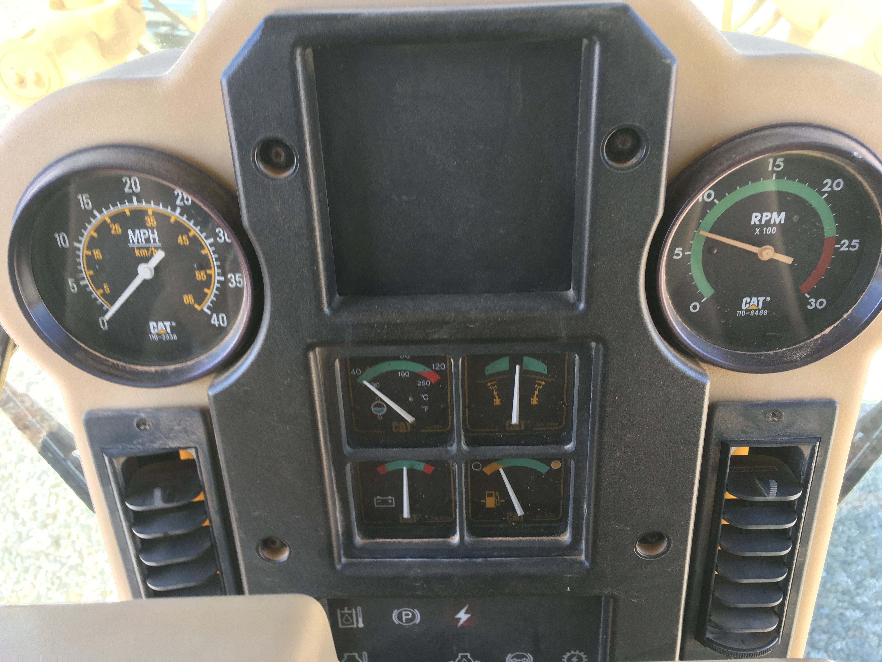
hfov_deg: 61.7
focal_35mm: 29
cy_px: 331
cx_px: 441
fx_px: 739
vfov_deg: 48.2
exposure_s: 1/60
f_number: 2.2
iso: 32
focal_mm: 4.15
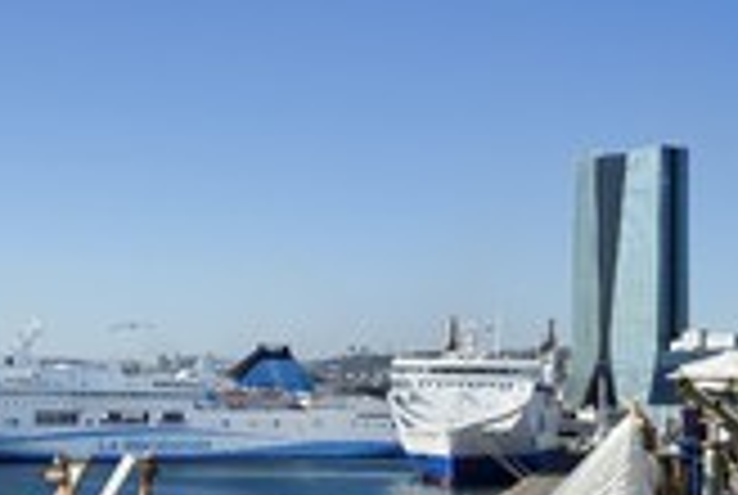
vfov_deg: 17.2
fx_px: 1622
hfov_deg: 25.5
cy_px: 405
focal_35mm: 79
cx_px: 497
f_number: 13
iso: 200
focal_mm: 31
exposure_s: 1/250
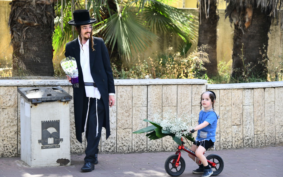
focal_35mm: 118
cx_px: 139
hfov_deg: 17.7
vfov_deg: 11.1
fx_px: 910
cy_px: 89
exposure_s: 1/400
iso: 640
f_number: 6.3
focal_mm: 112
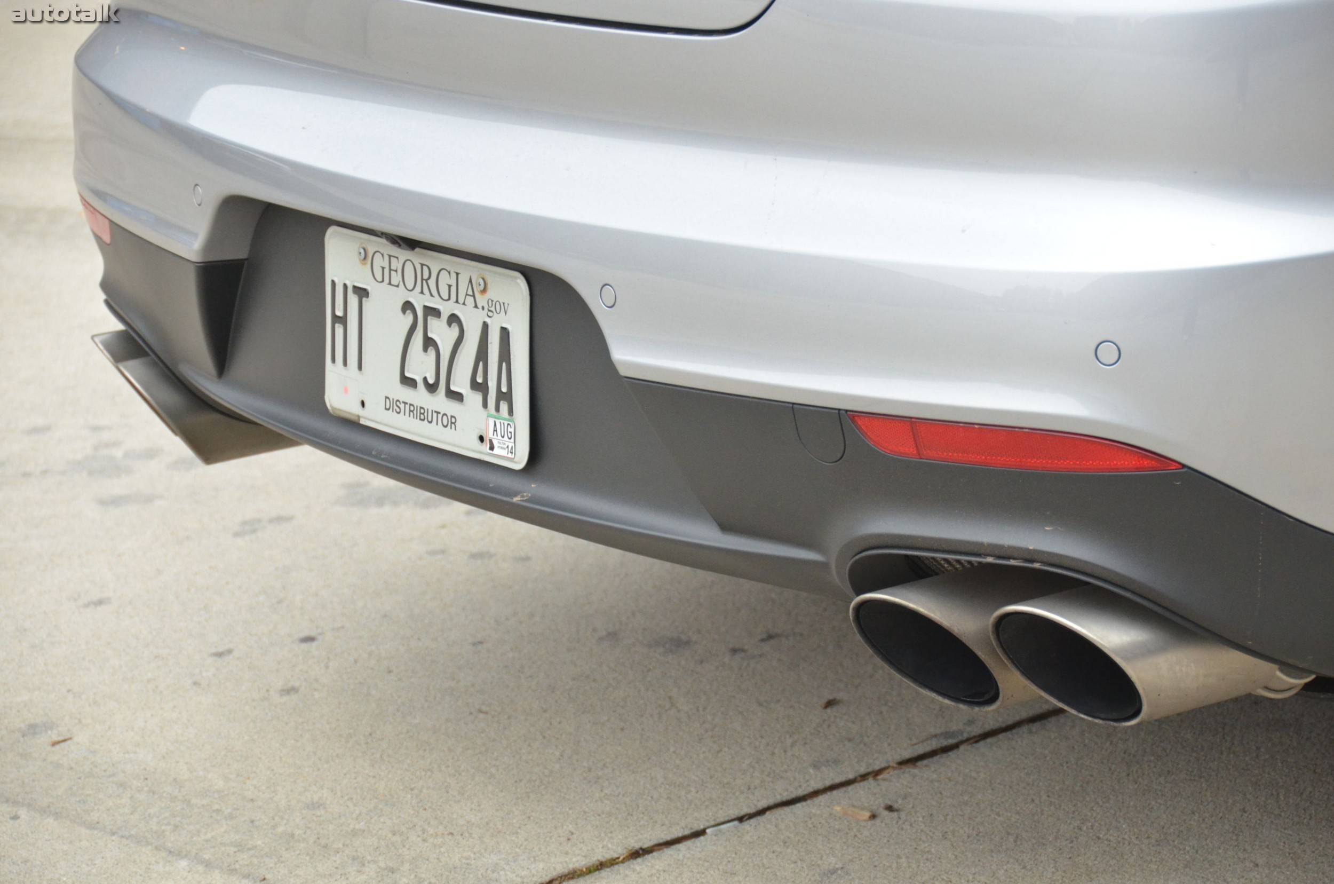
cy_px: 442
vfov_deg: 8.7
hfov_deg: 13.1
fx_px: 5824
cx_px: 667
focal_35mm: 158
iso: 1600
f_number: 5.3
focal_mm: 105
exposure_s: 1/320
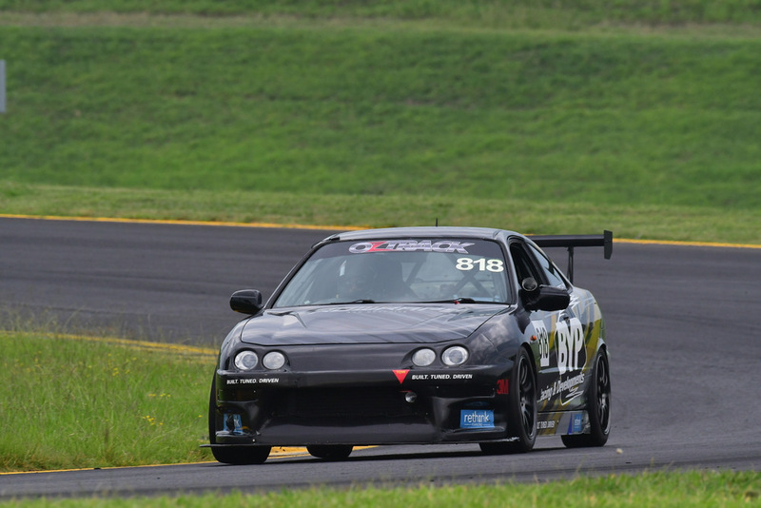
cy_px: 254
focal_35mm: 630
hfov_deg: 3.3
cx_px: 380
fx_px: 13322
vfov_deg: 2.2
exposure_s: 1/640
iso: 800
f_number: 10
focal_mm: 420
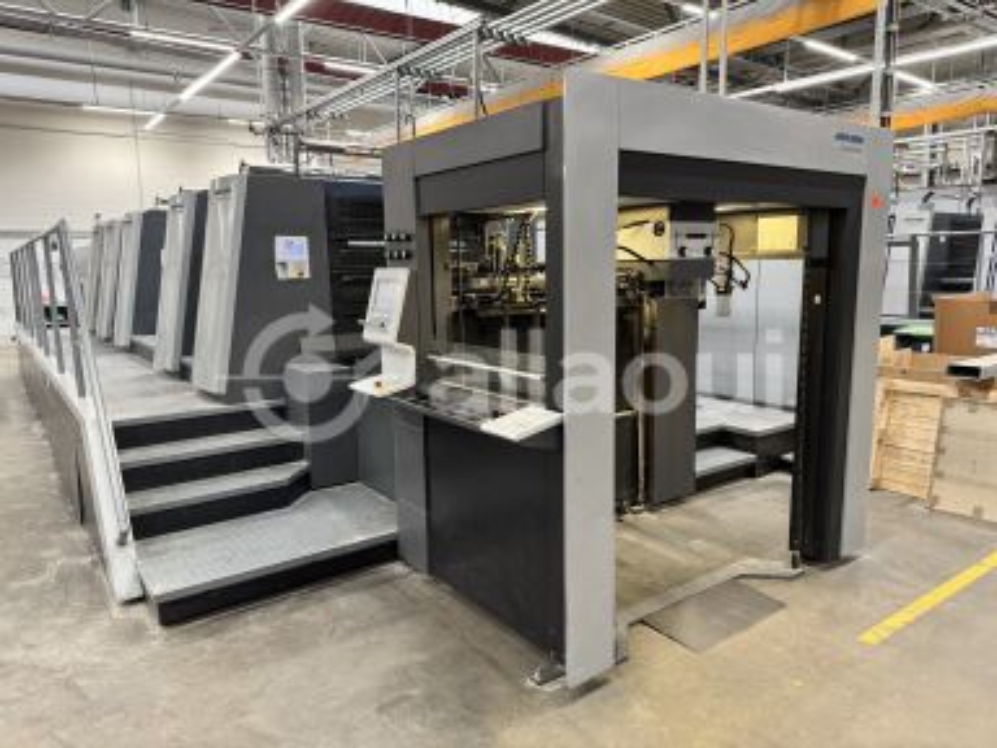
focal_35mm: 24
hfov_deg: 71.6
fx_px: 691
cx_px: 498
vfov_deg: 56.8
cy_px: 374
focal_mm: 6.76
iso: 200
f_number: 1.78
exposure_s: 1/67
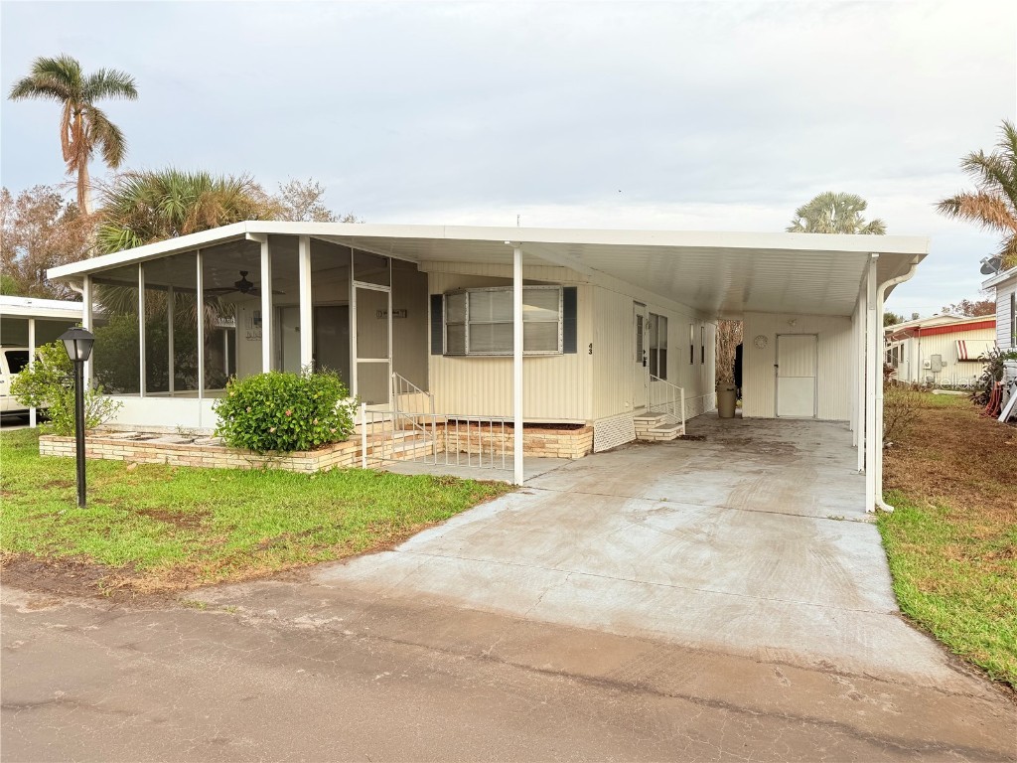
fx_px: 705
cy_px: 382
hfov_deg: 71.6
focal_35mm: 24
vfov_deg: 56.8
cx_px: 508
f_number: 1.78
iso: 80
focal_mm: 6.76
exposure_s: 1/567
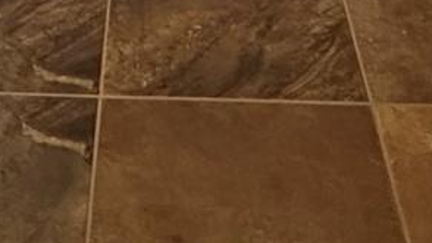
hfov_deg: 25.0
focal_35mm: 83
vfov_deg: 9.1
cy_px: -623
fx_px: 950
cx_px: 62
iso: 250
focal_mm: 2.22
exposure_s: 1/60
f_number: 2.2
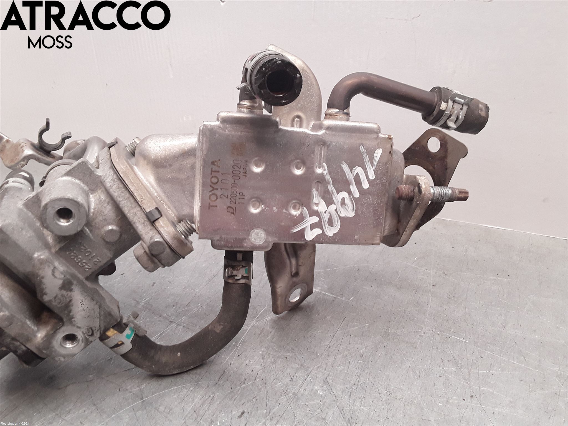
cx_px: 284
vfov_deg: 49.7
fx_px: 459
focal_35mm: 28
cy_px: 213
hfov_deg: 63.4
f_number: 1.9
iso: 50
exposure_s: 1/50
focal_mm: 2.91
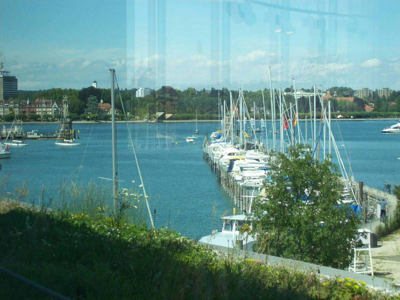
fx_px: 1005
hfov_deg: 22.5
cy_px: 150
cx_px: 200
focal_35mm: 87
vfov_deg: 17.0
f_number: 4.3
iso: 80
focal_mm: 14.3
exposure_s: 1/398
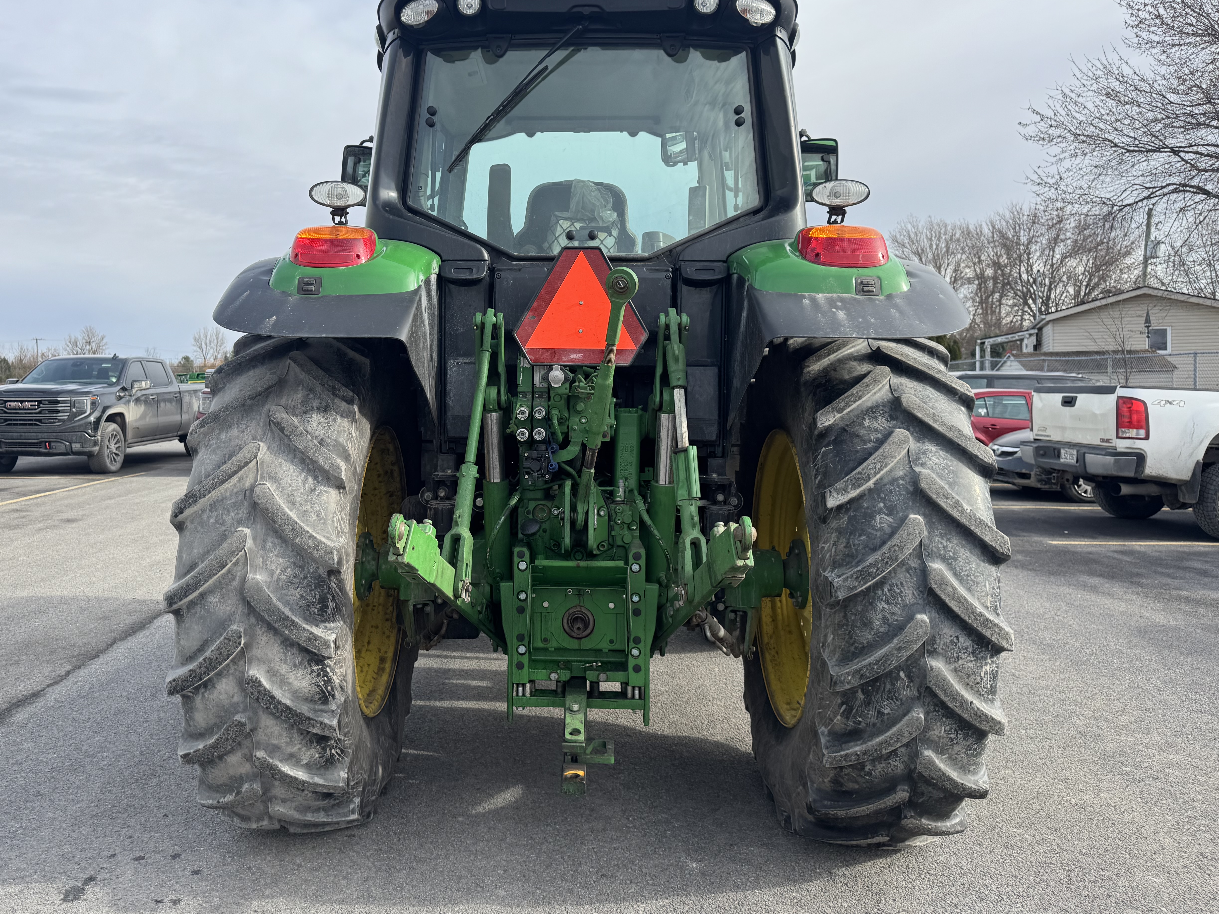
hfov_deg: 63.2
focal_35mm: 28
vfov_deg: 49.6
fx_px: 986
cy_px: 399
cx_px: 536
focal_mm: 6.76
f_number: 1.78
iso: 80
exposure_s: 1/2174
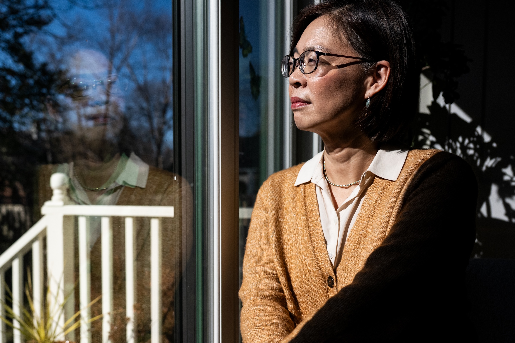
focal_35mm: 39
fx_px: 558
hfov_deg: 48.7
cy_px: 230
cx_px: 170
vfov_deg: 33.9
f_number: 2.8
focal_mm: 24
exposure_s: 1/12800
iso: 500
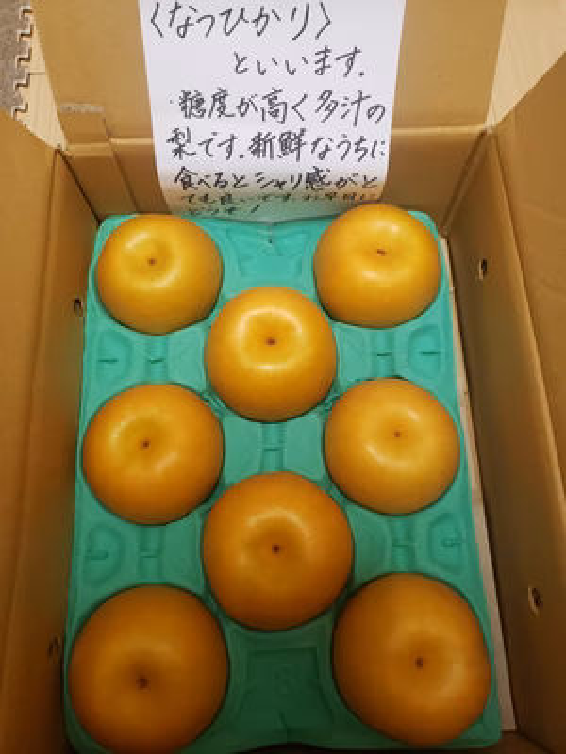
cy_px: 377
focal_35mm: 26
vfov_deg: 67.3
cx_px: 283
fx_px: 567
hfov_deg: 53.1
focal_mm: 4.3
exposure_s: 1/33
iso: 320
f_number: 1.5
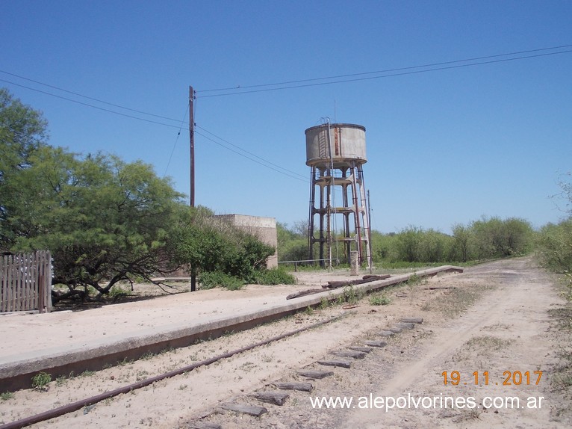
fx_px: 628
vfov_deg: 37.7
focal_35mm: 38
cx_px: 286
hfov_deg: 49.0
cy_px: 214
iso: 80
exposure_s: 1/320
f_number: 6.2
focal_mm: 5.3
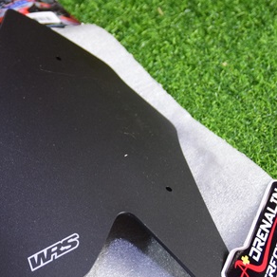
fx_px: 887
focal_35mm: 98
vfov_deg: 17.6
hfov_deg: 17.2
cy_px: 220
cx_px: -23
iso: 1250
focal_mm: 28
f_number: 3.2
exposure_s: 1/25
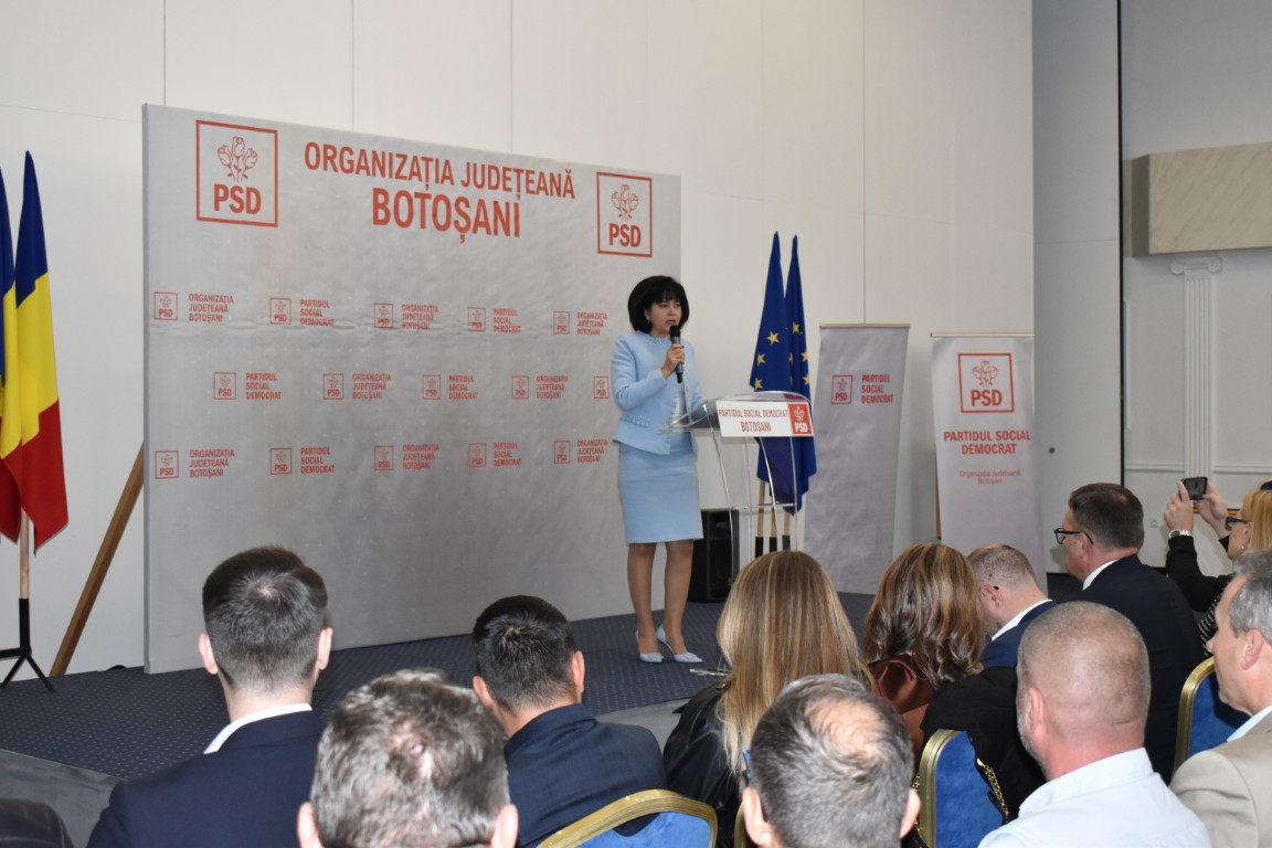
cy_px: 424
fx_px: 1802
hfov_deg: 38.9
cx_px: 636
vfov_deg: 26.5
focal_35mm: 51
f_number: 5.6
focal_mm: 34
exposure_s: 1/160
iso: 1600
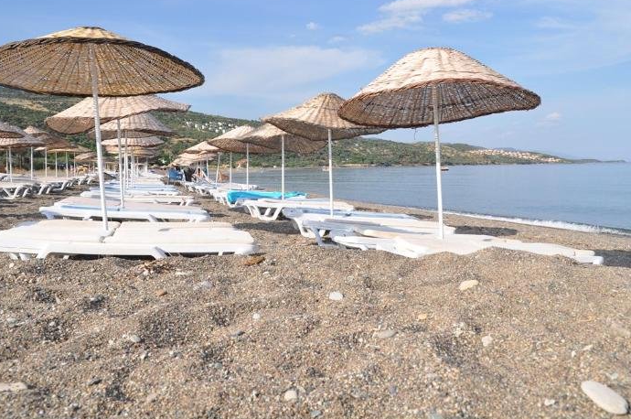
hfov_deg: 62.7
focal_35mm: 30
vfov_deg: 44.0
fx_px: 518
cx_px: 325
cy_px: 185
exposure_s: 1/320
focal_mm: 17
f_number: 9
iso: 200
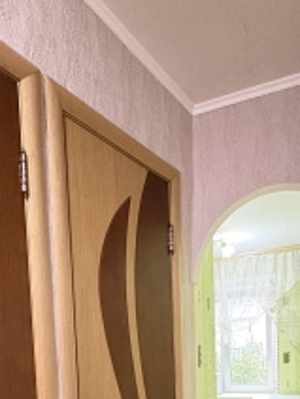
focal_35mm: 31
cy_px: 391
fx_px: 357
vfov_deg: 48.8
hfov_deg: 45.6
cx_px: 158
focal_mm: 2.22
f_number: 2.2
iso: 800
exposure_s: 1/50
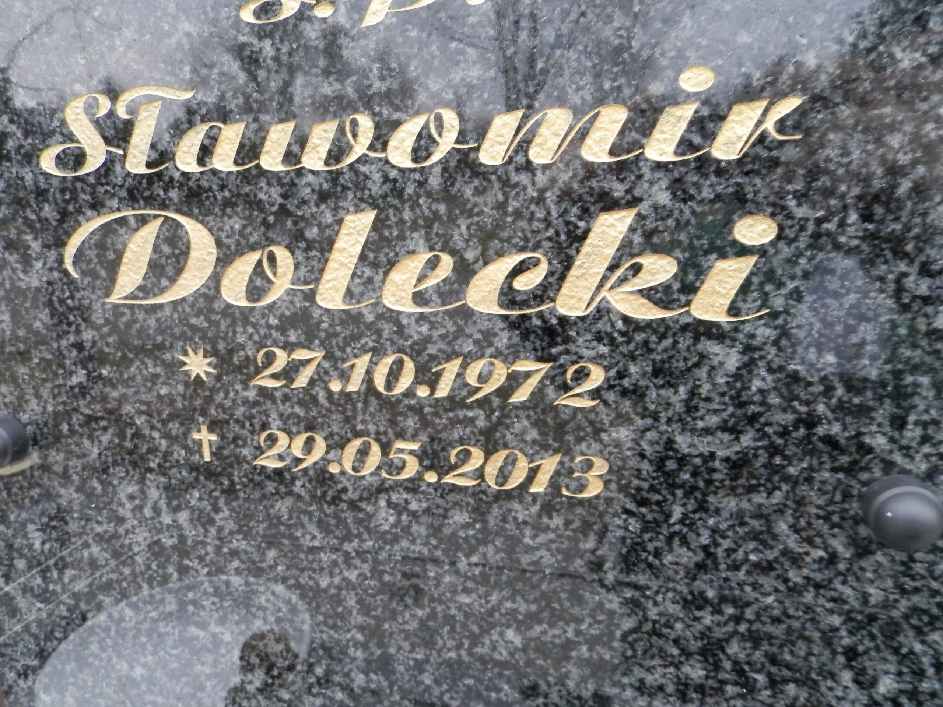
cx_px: 472
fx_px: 681
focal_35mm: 25
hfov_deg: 69.4
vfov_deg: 54.9
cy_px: 354
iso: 200
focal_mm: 4.5
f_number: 3.1
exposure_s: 1/10
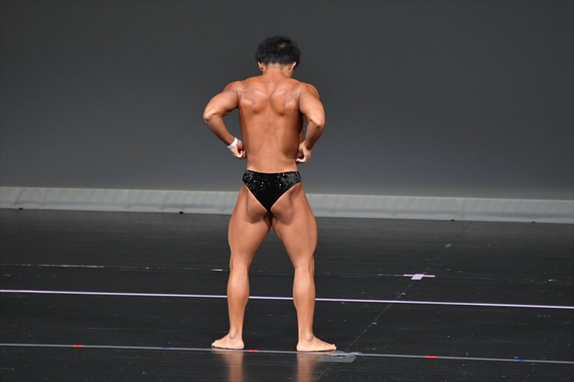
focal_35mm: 375
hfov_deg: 5.5
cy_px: 191
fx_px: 5976
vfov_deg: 3.7
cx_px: 287
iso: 4000
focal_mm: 250
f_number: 5.6
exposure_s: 1/400
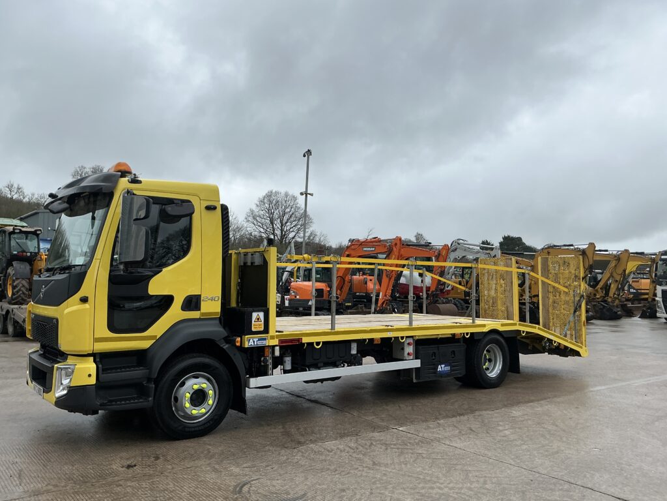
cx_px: 334
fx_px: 540
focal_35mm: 28
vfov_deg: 49.7
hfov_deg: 63.4
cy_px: 250
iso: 25
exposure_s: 1/482
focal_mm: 3
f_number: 1.8
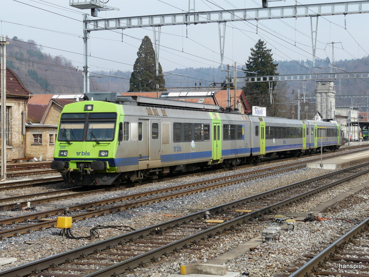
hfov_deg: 26.7
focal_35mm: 73
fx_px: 778
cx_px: 184
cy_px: 138
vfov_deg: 20.2
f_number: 5.6
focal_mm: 12
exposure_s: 1/400
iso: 100
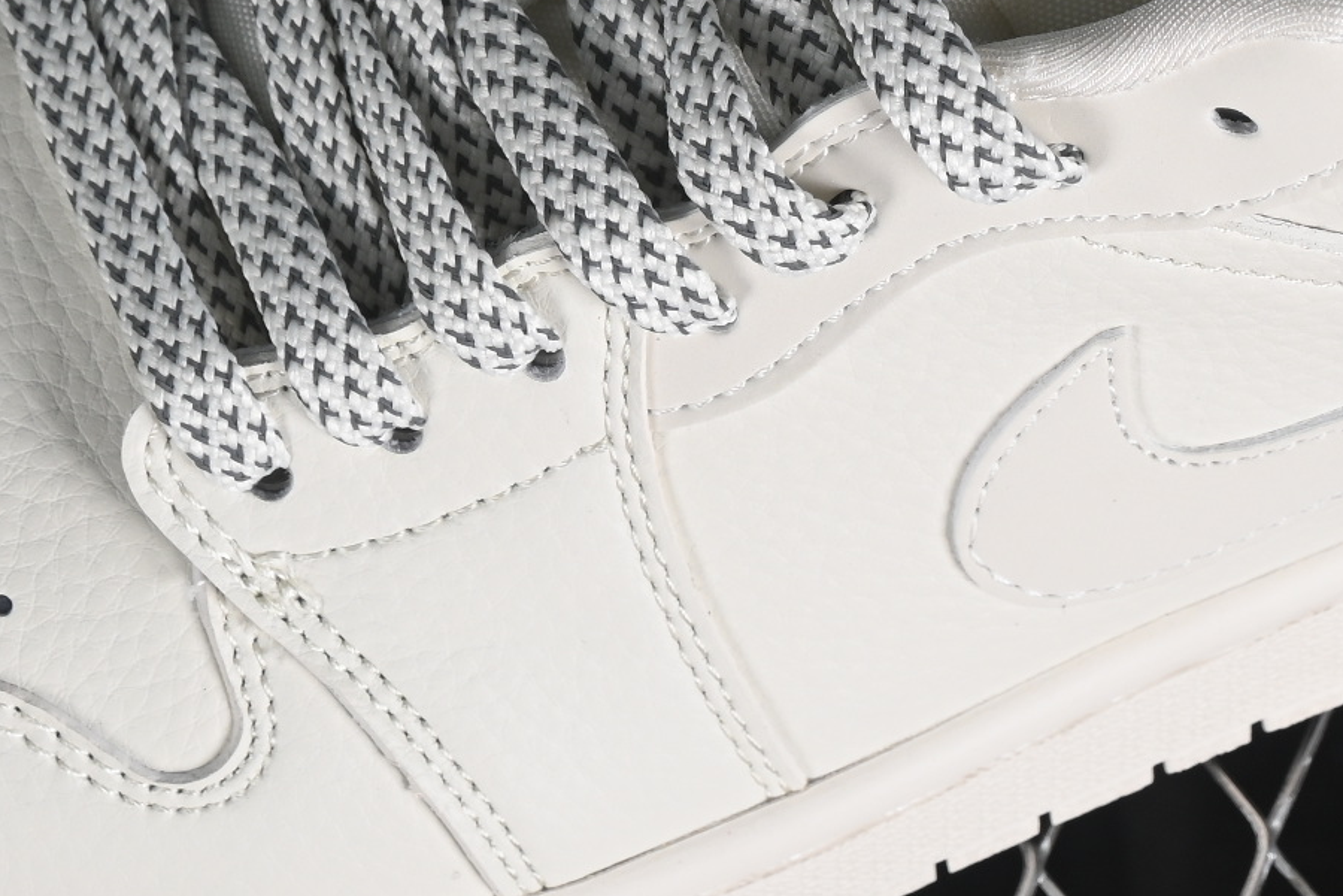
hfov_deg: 8.9
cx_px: 583
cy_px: -178
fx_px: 8654
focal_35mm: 232
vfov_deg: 5.9
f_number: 7.1
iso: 160
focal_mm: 50
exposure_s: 1/80
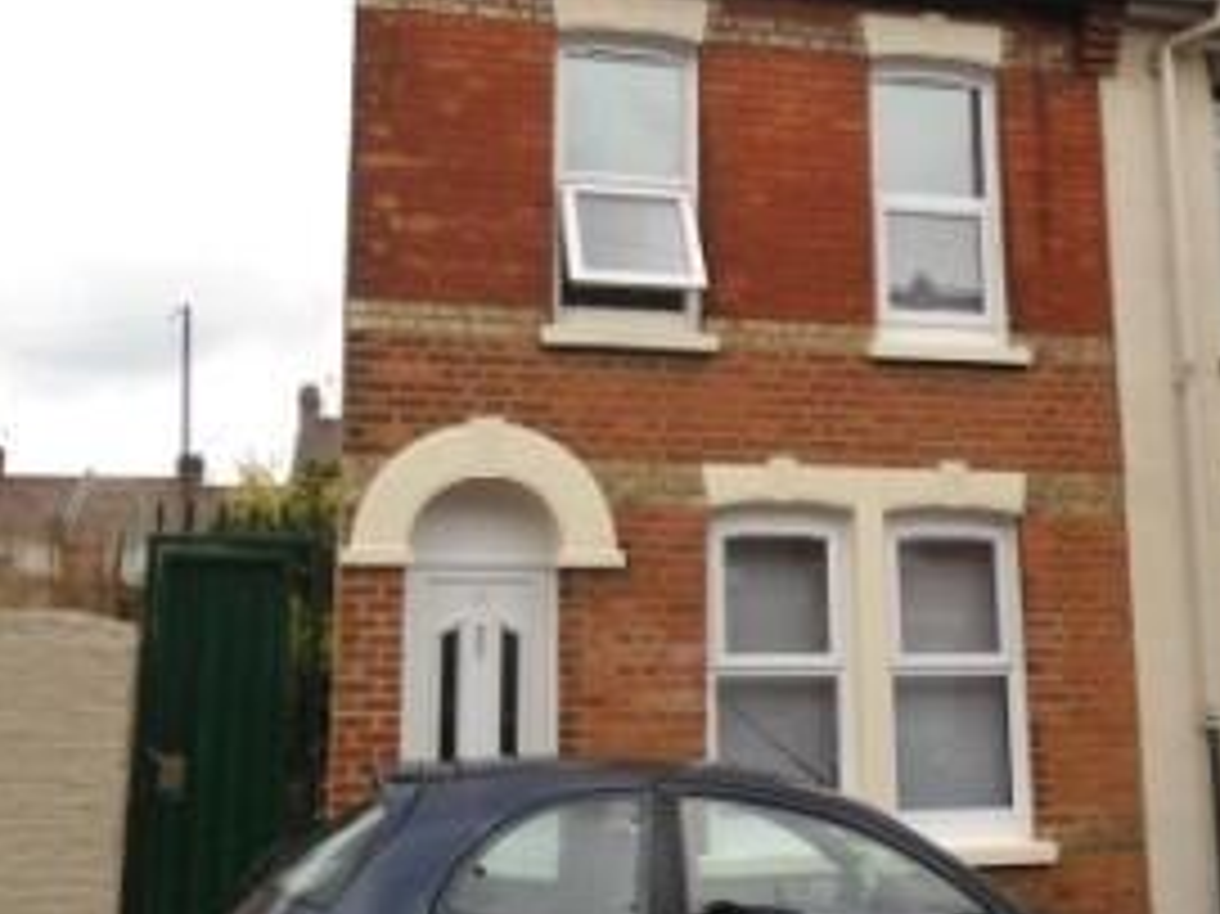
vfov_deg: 33.6
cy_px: 459
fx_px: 1515
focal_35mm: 43
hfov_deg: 43.7
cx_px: 702
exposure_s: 1/400
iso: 80
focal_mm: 4.7
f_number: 2.8
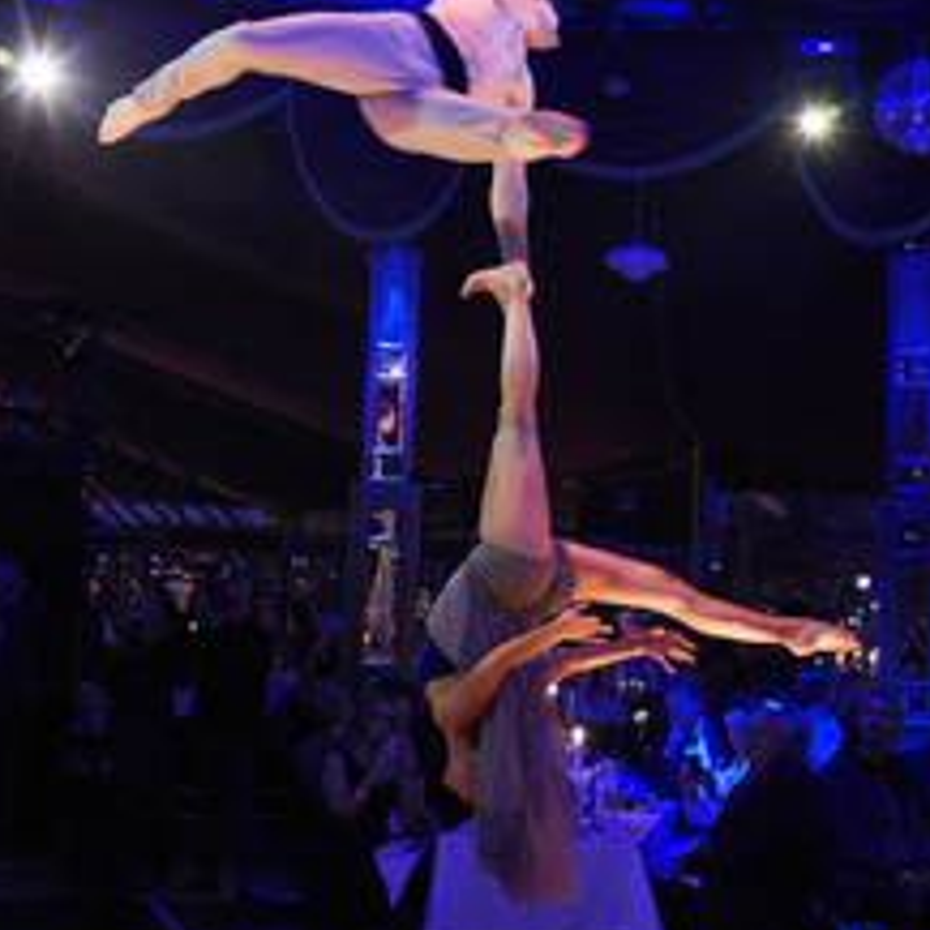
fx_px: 2037
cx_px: 534
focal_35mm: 67
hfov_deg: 25.7
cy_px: 330
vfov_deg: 25.6
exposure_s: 1/50
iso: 3200
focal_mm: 38
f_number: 5.6
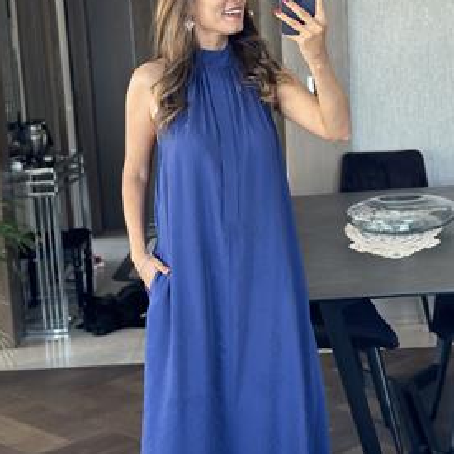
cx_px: 226
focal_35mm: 78
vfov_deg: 22.2
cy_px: 274
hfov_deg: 22.2
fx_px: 1157
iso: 125
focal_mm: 6.86
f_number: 1.78
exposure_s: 1/64
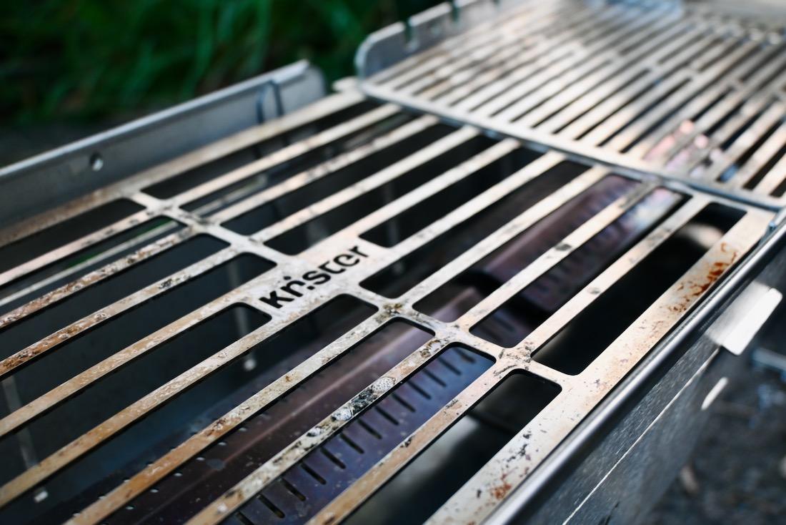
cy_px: 262
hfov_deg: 46.4
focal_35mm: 42
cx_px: 393
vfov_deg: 31.9
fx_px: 917
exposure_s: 1/125
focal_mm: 28
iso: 560
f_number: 4.5
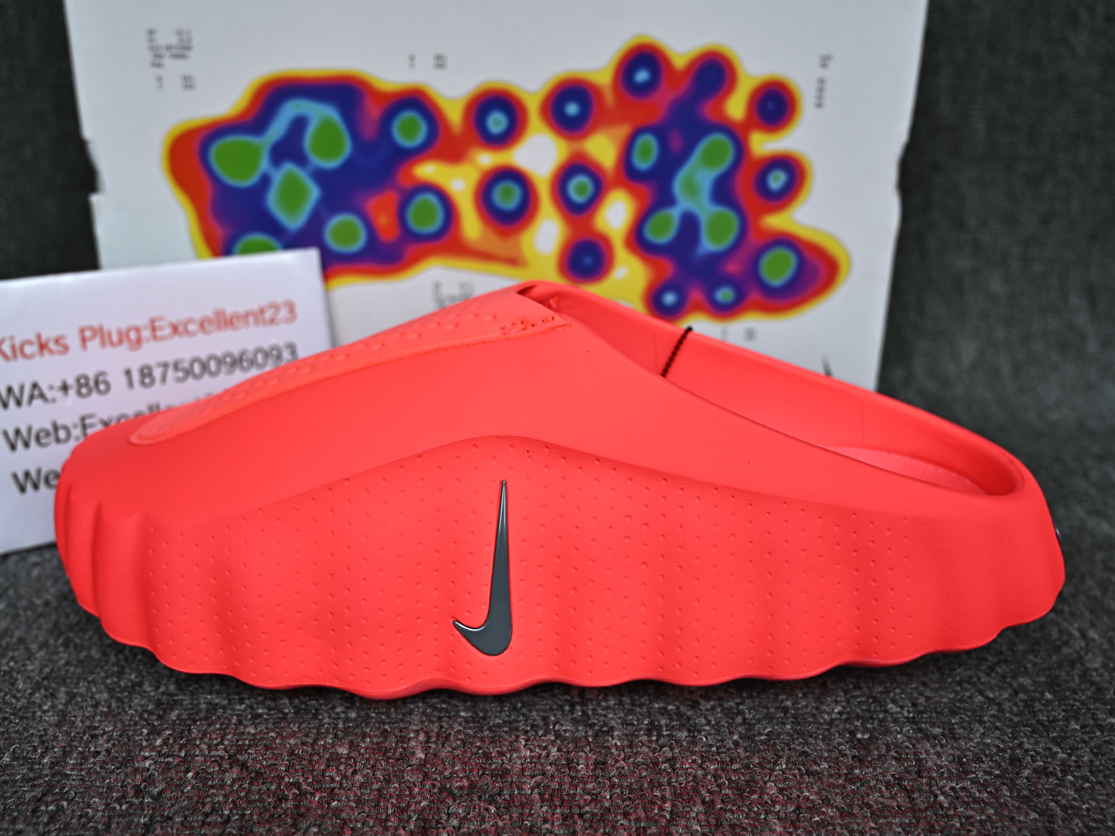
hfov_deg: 52.6
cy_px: 421
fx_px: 1127
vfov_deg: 40.7
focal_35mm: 35
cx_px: 505
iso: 50
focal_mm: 32
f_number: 5.6
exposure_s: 1/30
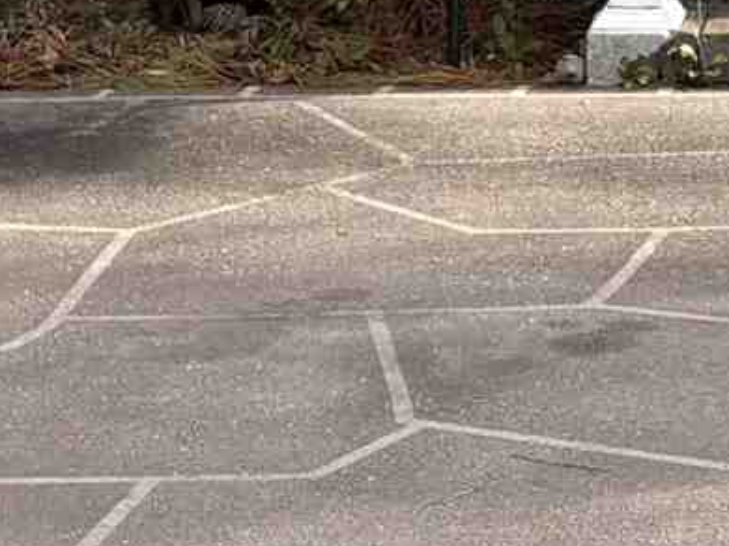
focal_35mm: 205
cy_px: -926
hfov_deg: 9.5
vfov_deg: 6.7
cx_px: 981
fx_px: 4315
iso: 64
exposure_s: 1/1587
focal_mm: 5.96
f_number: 1.6
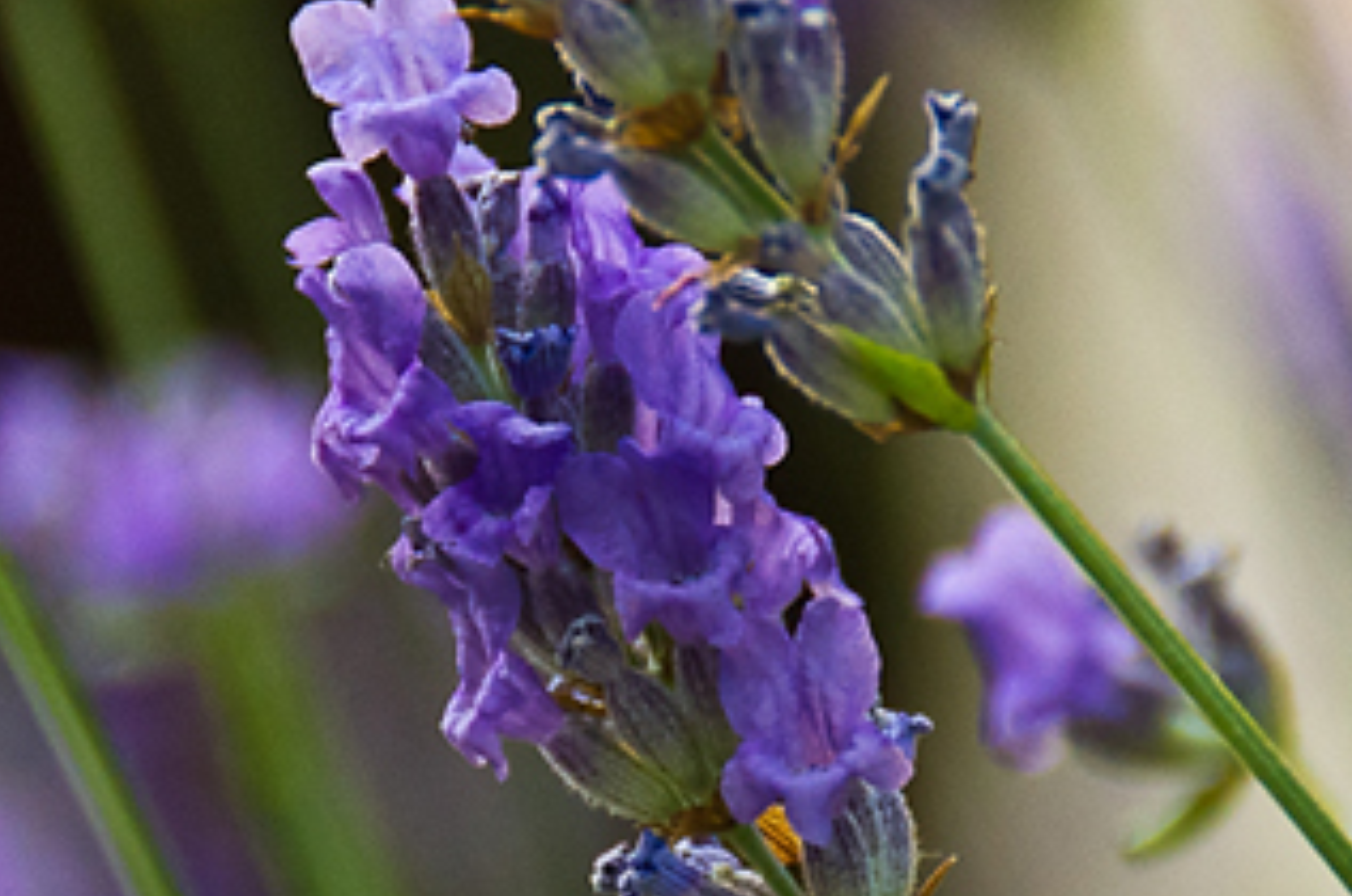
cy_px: 527
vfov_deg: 1.8
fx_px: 28372
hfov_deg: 2.7
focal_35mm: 757
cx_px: 529
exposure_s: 1/250
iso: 1600
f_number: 6.3
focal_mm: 200
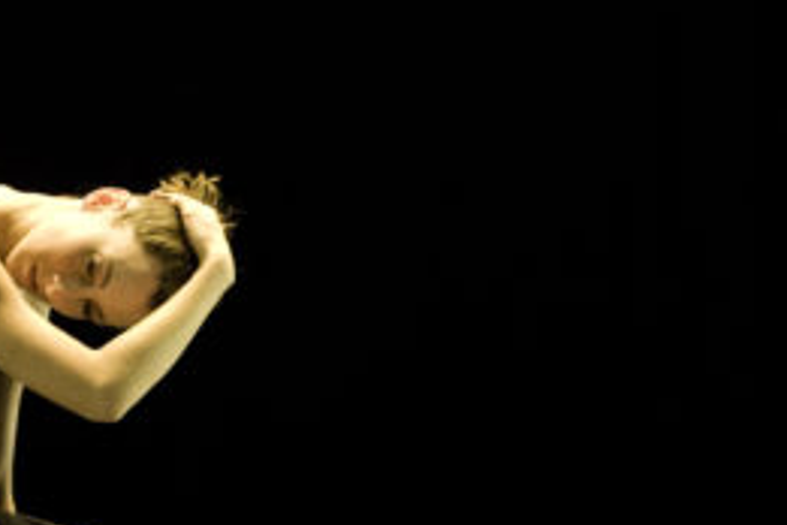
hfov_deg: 8.4
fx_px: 5356
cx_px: 513
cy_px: 486
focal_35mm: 245
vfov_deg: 5.6
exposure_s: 1/60
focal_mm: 100
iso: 4000
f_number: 2.8
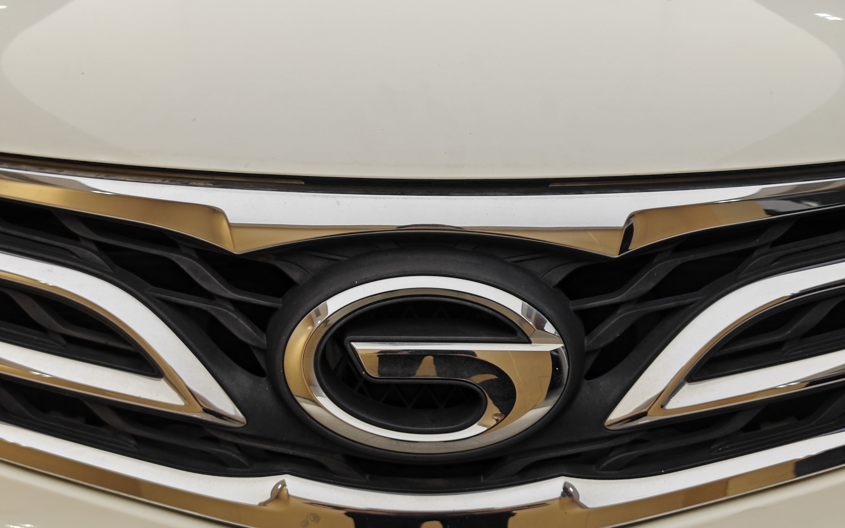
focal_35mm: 49
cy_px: 254
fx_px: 1128
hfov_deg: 41.1
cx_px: 422
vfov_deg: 26.3
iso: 80
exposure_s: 1/100
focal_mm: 8.7
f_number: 1.9
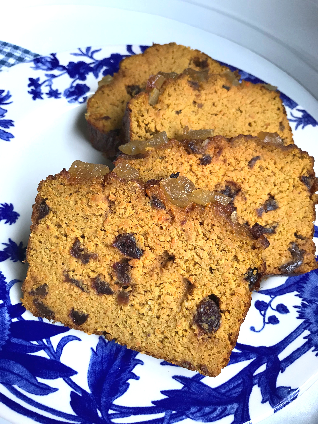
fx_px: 343
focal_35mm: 28
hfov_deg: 49.7
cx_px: 159
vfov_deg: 63.4
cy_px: 212
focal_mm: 3.99
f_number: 1.8
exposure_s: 1/30
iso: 20
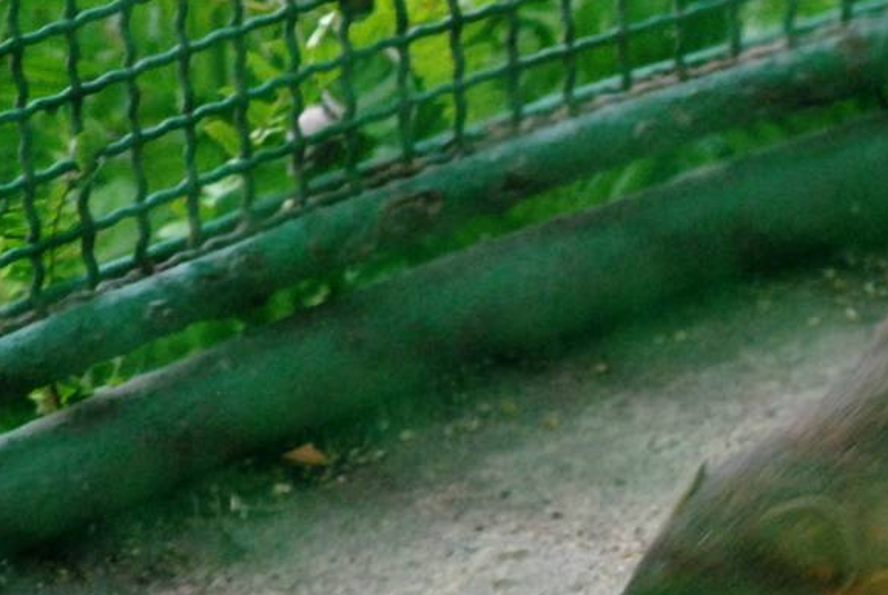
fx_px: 12352
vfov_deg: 2.8
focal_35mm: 500
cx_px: 1167
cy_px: 341
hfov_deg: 4.1
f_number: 4.2
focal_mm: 120
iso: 1600
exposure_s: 1/160
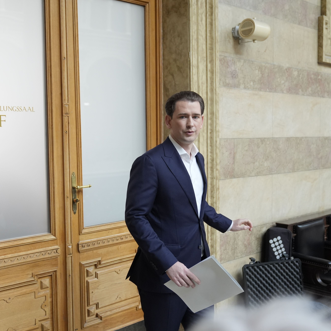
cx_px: 116
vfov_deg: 42.8
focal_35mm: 39
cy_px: 167
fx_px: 422
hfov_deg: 42.4
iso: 2000
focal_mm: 30
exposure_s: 1/500
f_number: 2.8
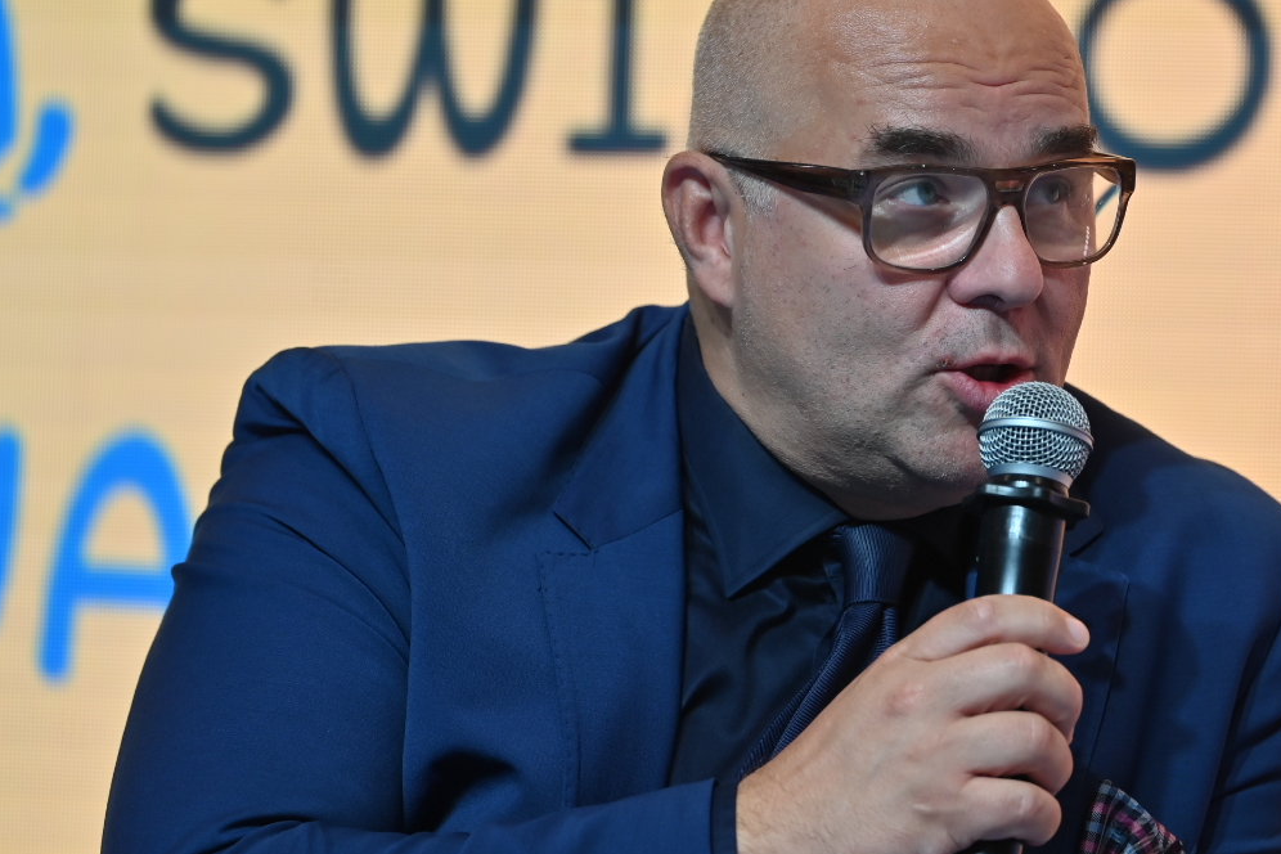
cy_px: 313
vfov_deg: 5.5
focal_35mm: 252
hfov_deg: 8.2
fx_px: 8966
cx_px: 959
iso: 200
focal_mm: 155
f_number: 2.8
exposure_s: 1/200
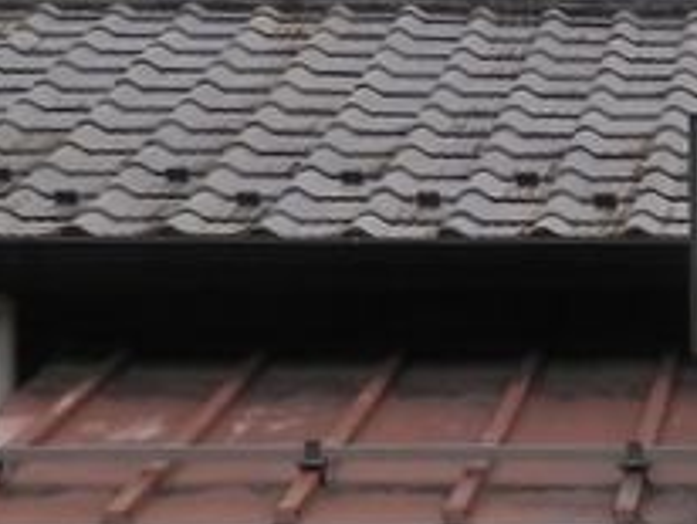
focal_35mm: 97
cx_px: 792
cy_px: 661
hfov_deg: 19.3
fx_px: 1955
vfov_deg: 14.7
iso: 80
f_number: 3
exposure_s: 1/320
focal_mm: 4.5
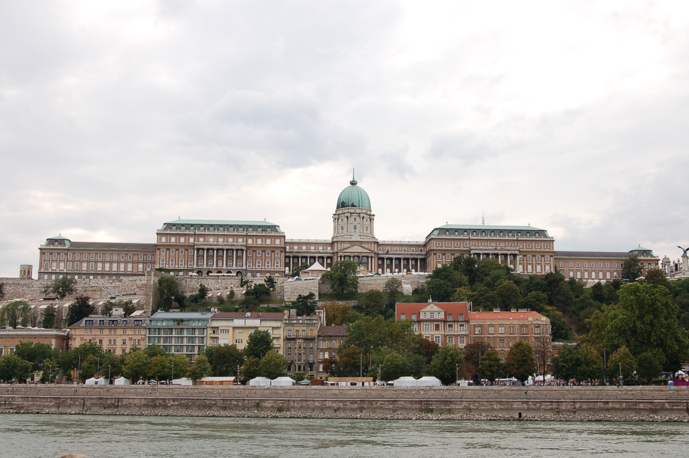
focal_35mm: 48
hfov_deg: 41.1
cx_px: 344
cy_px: 229
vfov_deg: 28.0
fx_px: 918
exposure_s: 1/400
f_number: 10
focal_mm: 32
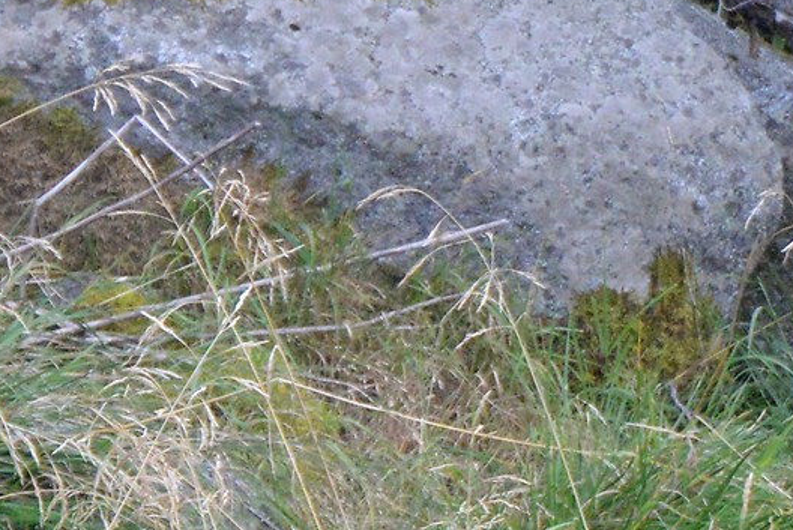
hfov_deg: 0.8
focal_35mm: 2498
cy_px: 111
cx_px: -823
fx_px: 55069
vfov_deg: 0.6
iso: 6400
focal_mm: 550
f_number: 8
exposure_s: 1/640
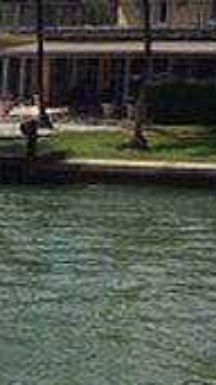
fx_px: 1560
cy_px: 441
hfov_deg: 7.4
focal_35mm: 153
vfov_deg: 13.7
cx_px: -295
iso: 40
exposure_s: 1/4566
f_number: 2.2
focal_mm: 4.12
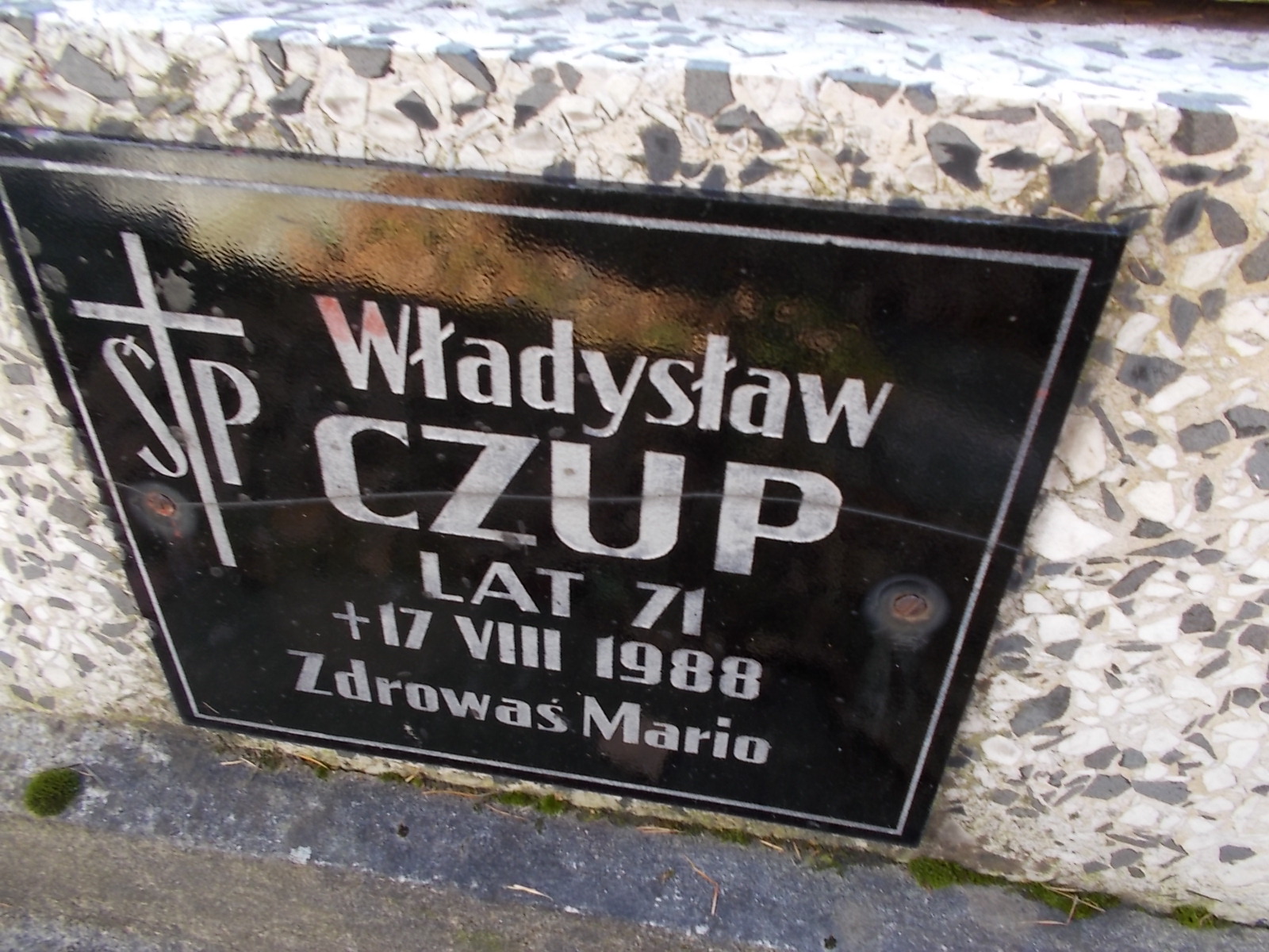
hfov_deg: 67.3
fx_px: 953
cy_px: 476
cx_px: 634
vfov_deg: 53.1
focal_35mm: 26
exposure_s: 1/40
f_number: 3.2
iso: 80
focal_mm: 4.6
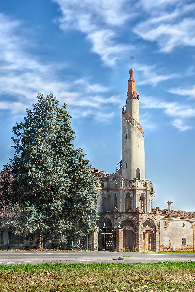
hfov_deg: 23.8
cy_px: 146
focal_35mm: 57
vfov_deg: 35.1
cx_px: 98
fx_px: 463
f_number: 5
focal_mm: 38.13
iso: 100
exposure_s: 1/200
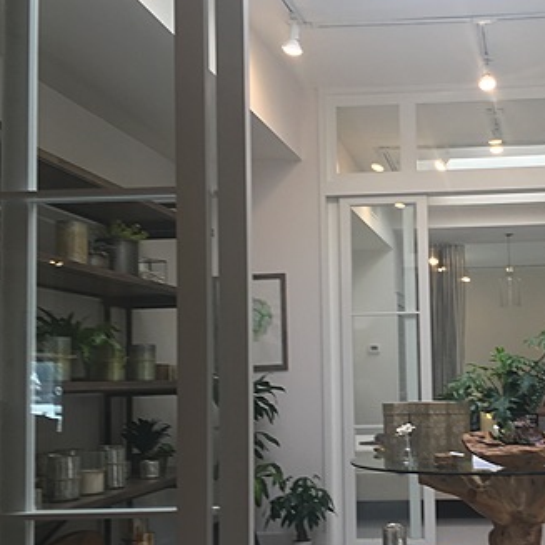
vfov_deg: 36.0
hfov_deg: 34.4
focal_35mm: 47
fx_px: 837
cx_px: 470
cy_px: 320
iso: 25
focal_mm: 4.15
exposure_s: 1/40
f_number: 2.2
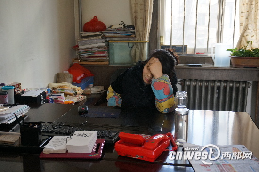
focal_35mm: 42
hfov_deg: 46.5
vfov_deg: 31.8
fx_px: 302
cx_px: 130
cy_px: 86
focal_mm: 28
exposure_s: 1/60
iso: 640
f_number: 4.5
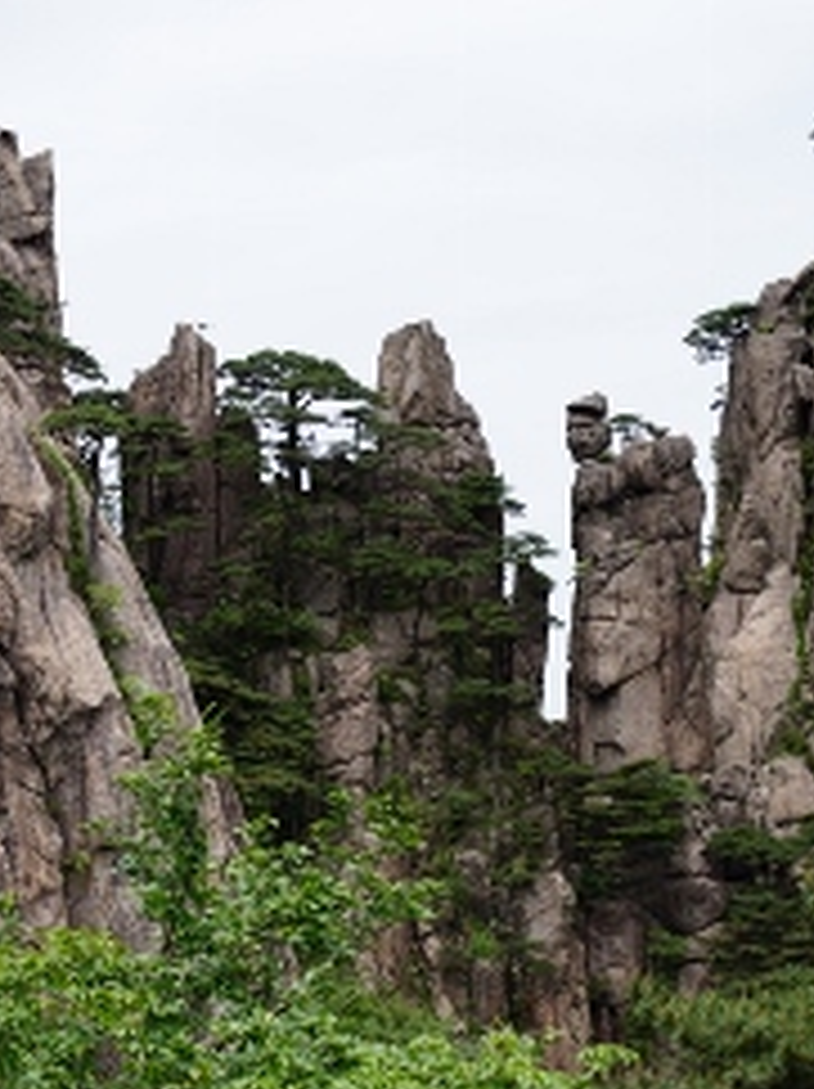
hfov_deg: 8.9
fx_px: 5245
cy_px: 738
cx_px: 479
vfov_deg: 11.8
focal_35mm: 167
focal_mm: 70
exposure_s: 1/200
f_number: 8
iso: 100
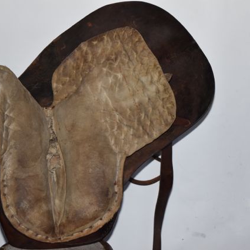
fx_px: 863
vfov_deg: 16.5
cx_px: 142
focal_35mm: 106
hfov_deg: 16.5
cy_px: 125
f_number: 5.6
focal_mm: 55
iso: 800
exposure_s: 1/125
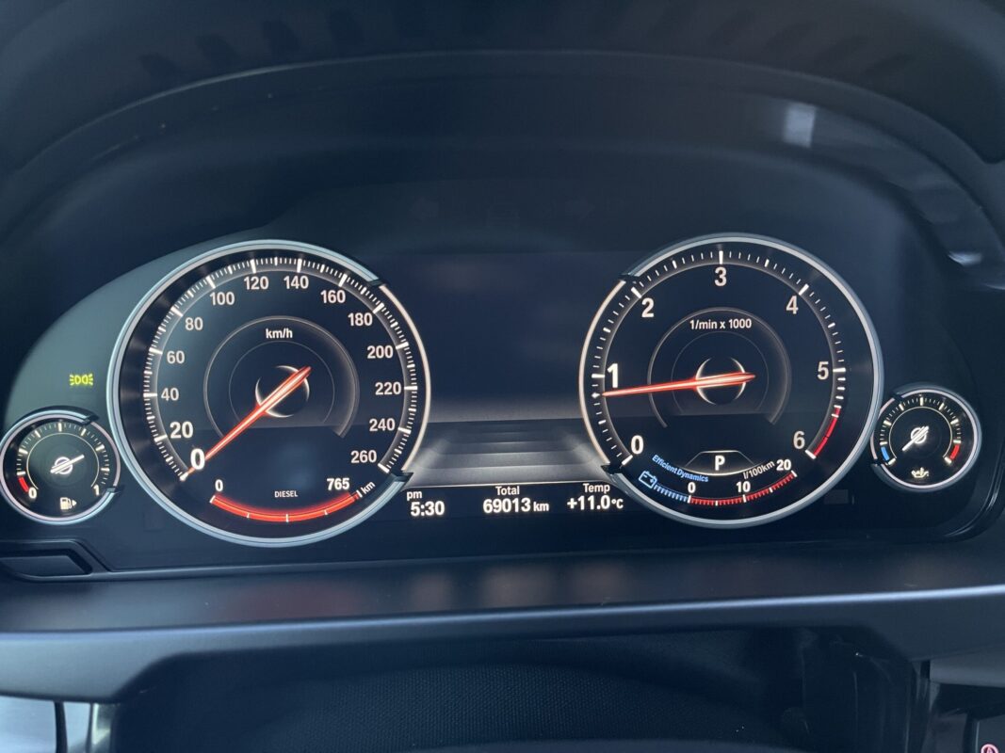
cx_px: 502
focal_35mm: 26
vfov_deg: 53.1
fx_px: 755
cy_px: 376
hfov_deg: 67.3
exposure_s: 1/33
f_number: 1.6
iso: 400
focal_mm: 5.1
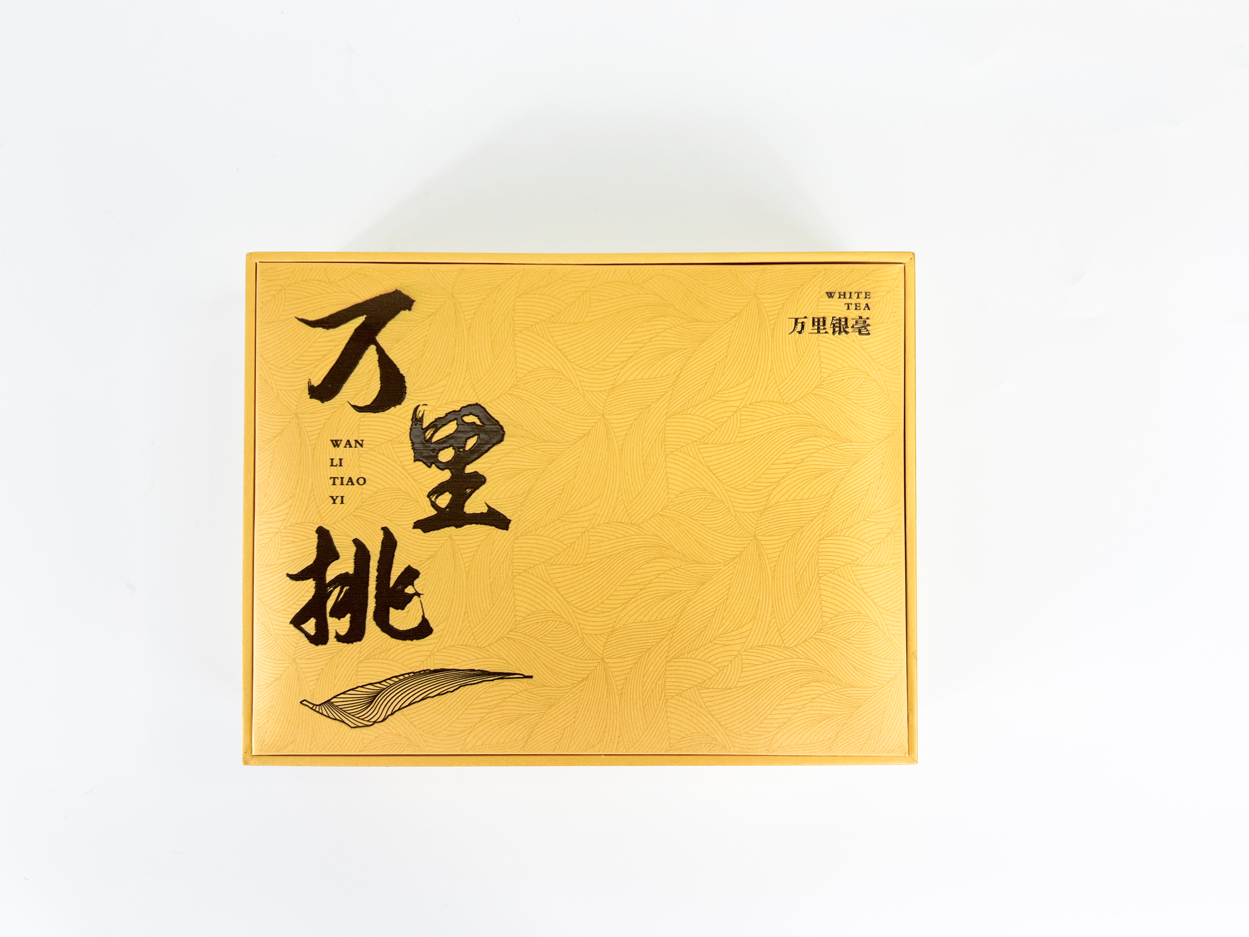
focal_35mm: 26
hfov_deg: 67.3
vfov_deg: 53.1
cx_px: 624
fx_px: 938
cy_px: 468
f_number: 1.5
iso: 32
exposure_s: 1/122
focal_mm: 5.7
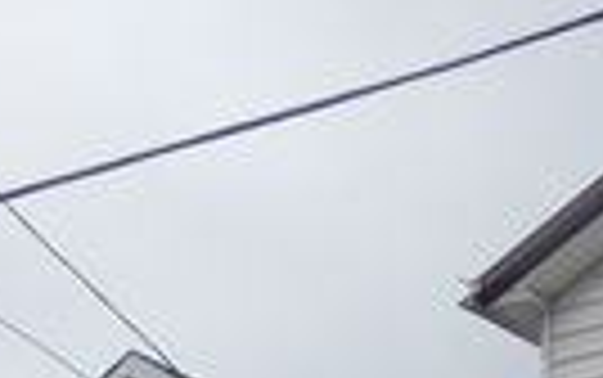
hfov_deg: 18.5
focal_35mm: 95
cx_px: 981
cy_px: 686
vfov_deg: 12.6
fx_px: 1563
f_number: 3.4
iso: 80
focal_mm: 4.3
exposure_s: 1/800
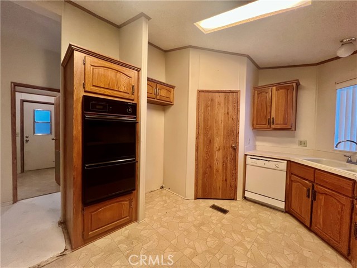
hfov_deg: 106.2
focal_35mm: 13
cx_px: 178
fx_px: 134
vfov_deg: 89.9
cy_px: 134
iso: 320
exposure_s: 1/60
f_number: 1.8
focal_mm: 1.57
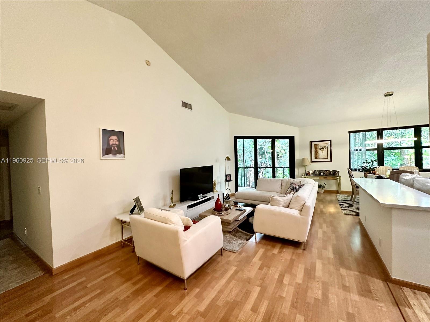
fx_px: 174
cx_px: 215
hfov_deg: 102.1
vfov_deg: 85.7
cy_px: 161
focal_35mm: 14
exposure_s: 1/60
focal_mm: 2.22
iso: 400
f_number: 2.2
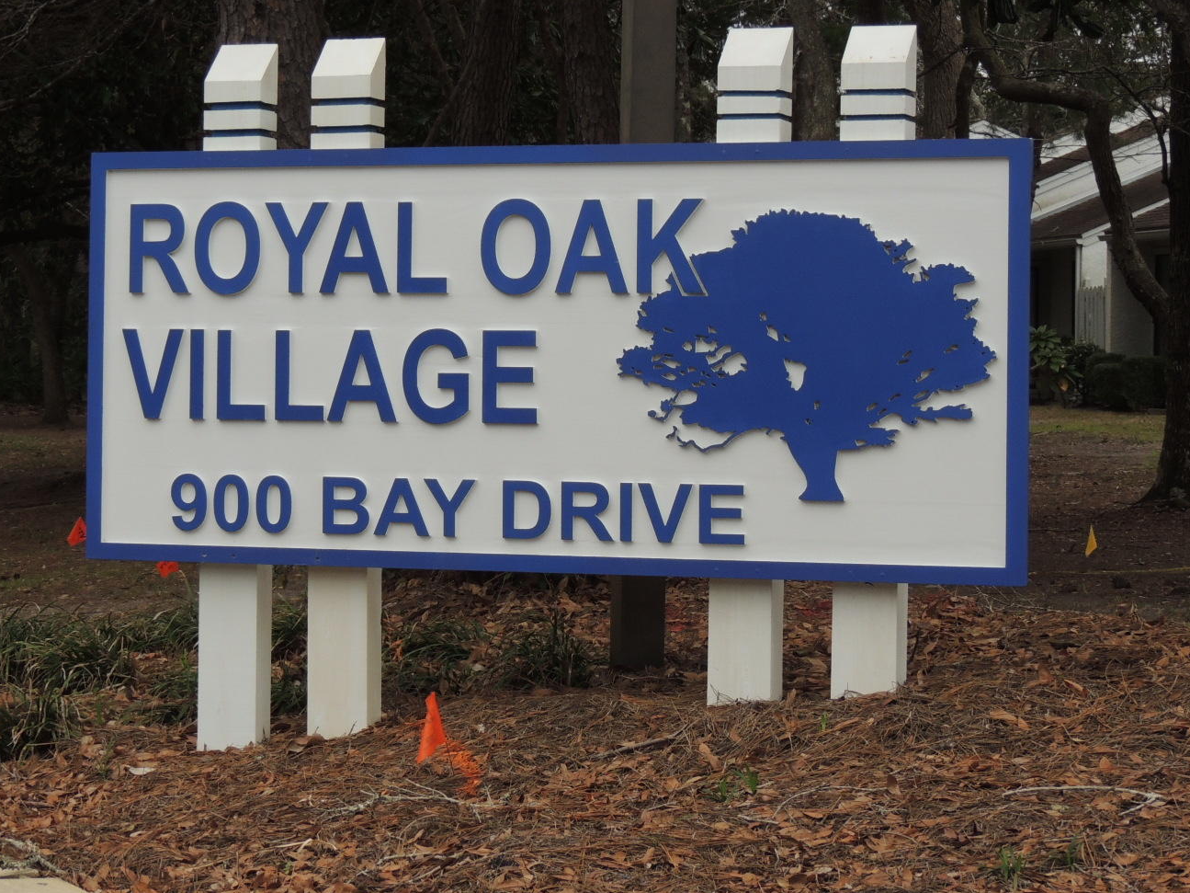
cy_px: 410
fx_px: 3609
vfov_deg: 14.1
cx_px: 476
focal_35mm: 105
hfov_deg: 18.7
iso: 200
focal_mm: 15.1
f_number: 4
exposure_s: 1/400
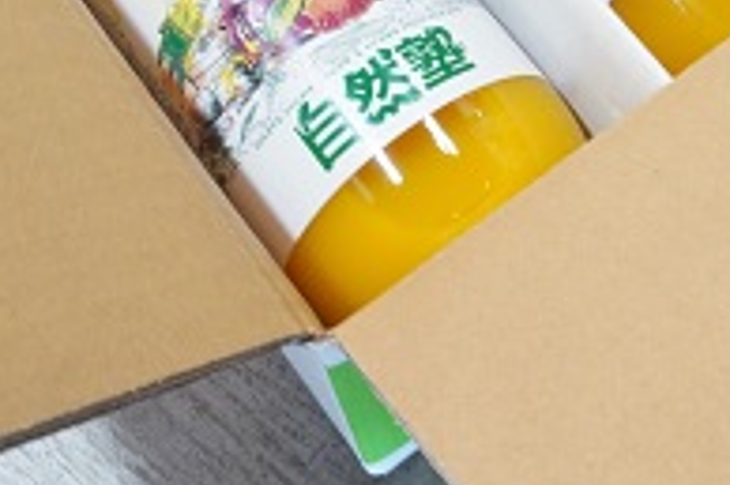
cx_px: 553
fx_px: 1709
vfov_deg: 15.6
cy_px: -75
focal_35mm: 84
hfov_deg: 23.8
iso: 1600
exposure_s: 1/4
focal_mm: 21
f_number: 14
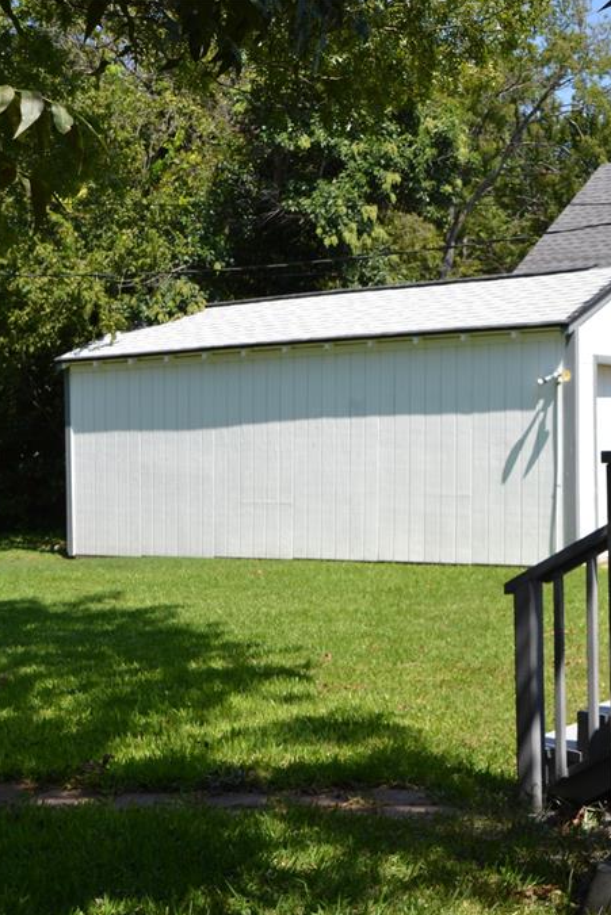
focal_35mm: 57
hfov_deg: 23.3
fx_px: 1444
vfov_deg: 35.2
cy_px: 458
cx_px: 549
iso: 100
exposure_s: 1/250
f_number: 8
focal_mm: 25
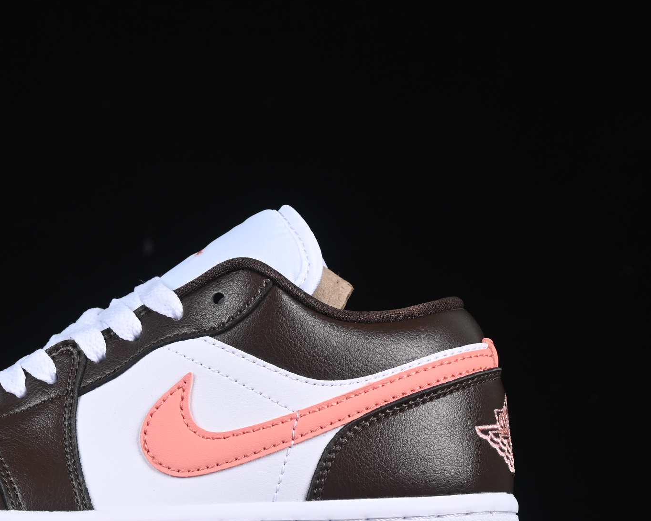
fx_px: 2775
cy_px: 311
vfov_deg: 10.7
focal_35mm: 144
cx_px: 137
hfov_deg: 13.3
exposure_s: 1/80
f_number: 7.1
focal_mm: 50
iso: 160
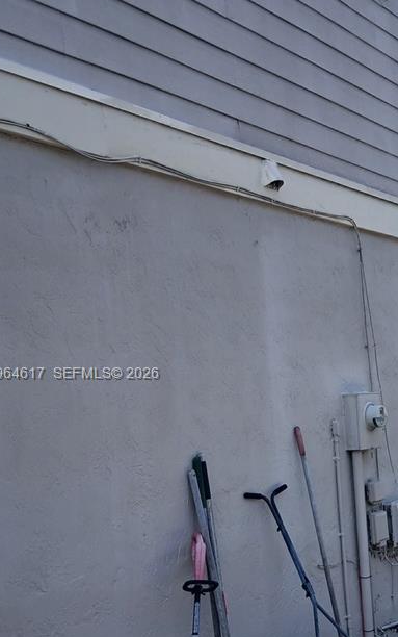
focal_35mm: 54
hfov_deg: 22.7
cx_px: 434
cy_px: 375
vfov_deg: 37.4
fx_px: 936
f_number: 1.8
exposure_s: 1/510
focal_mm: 3.98
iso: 20
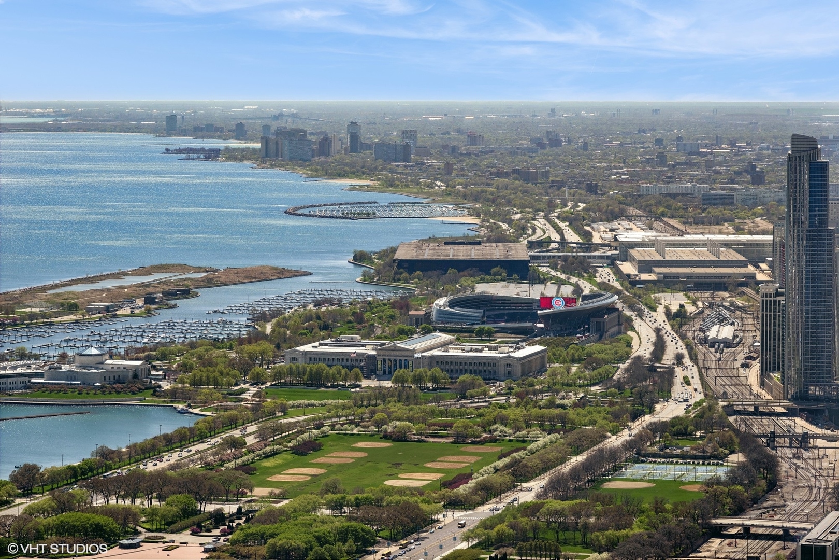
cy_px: 280
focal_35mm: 120
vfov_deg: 11.4
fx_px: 2796
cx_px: 420
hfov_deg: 17.1
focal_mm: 120
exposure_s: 1/500
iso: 200
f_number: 9.5
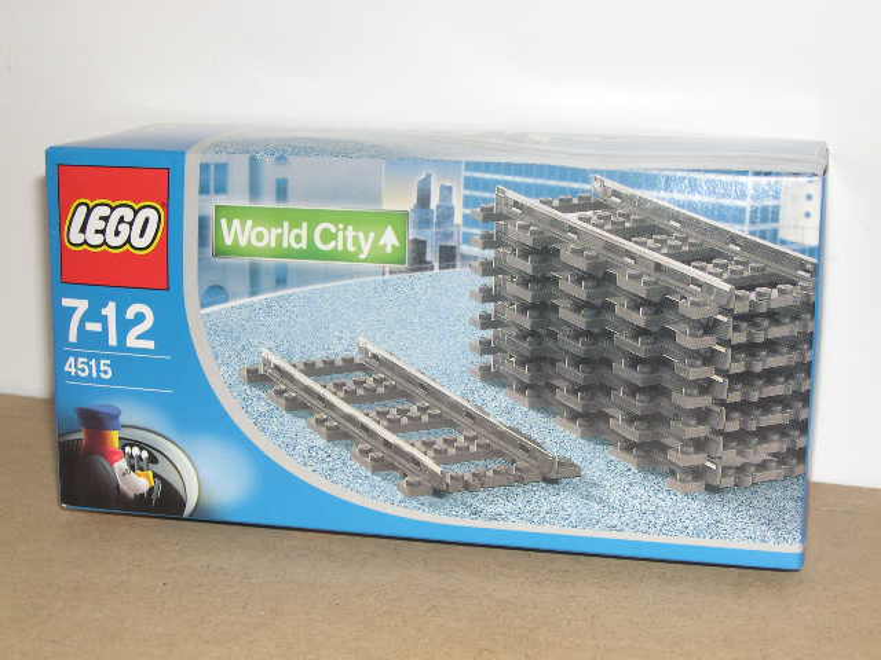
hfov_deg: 31.2
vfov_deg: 23.7
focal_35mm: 62
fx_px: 1578
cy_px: 330
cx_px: 440
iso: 100
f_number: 3.5
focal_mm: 13.2
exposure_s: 1/60
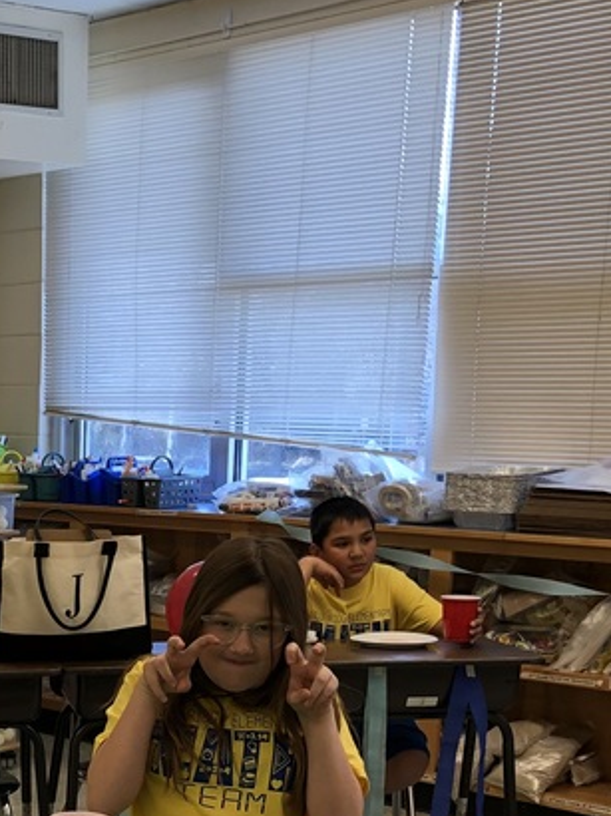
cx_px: -149
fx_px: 1649
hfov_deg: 19.6
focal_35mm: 70
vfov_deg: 26.1
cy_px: 846
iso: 64
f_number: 1.8
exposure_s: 1/120
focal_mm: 3.99
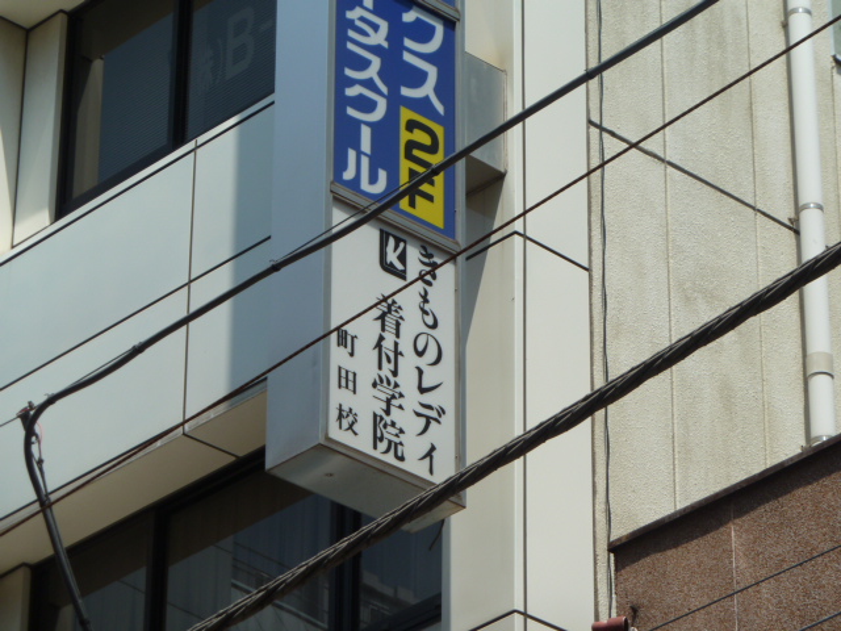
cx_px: 420
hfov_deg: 11.7
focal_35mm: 169
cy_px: 316
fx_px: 4106
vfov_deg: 8.8
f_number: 5
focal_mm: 27.8
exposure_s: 1/400
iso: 80
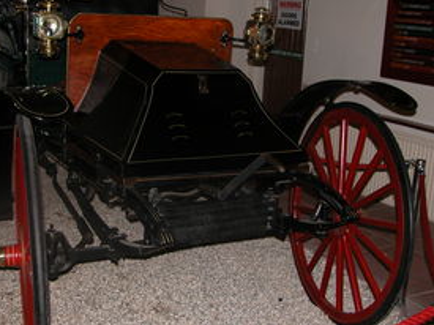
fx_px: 639
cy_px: 159
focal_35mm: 51
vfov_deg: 28.5
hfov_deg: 37.4
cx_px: 172
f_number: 2.8
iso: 100
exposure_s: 1/60
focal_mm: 8.9
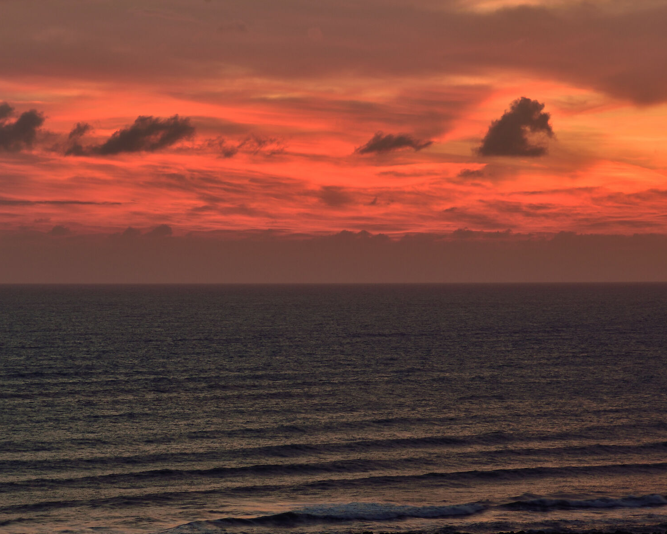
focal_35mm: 159
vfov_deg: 9.7
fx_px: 3138
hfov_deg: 12.1
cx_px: 274
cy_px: 337
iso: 200
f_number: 10
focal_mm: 105
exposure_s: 1/8
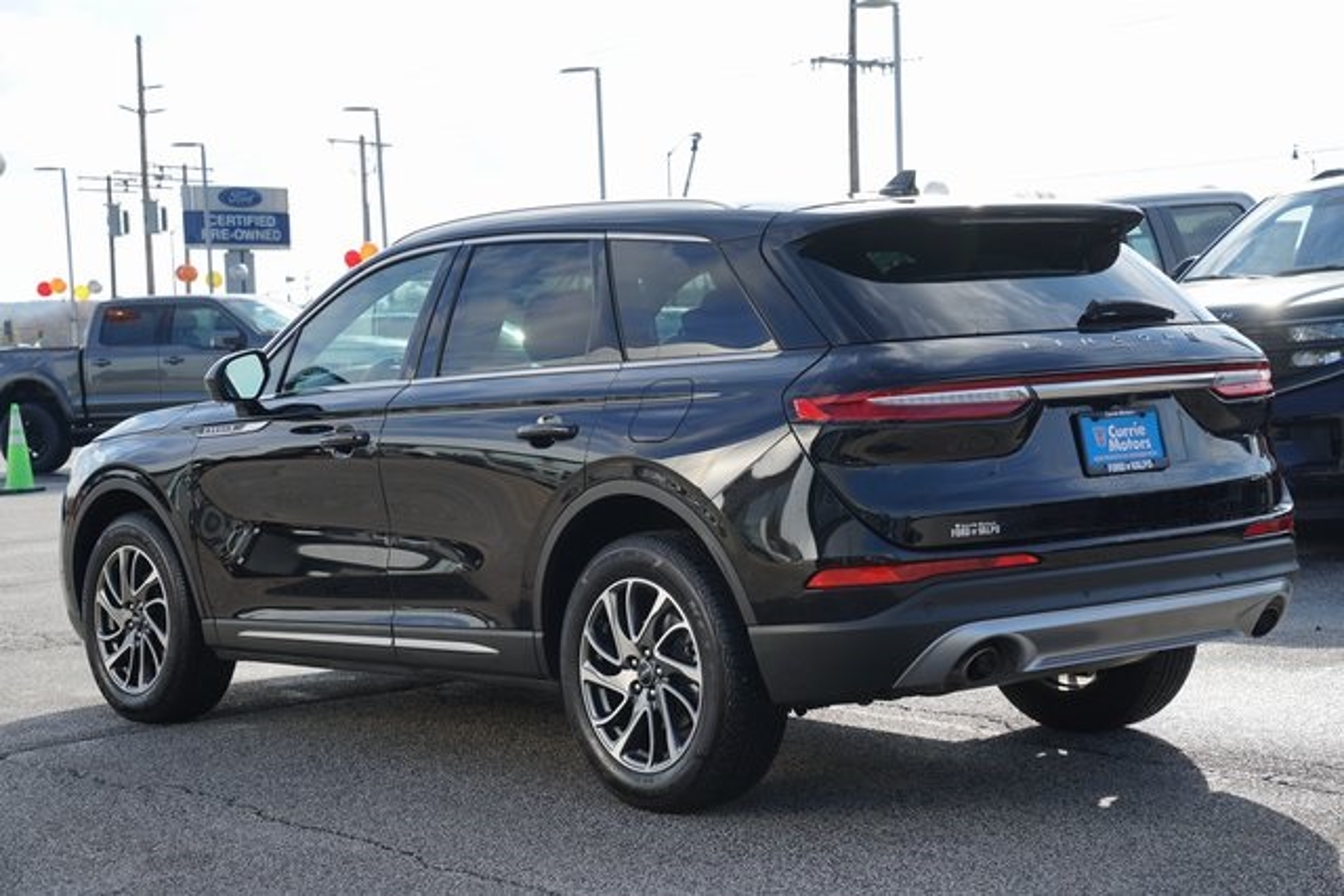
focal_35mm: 63
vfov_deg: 21.6
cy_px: 448
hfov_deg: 31.9
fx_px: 2352
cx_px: 672
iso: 100
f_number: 9
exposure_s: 1/125
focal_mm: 63
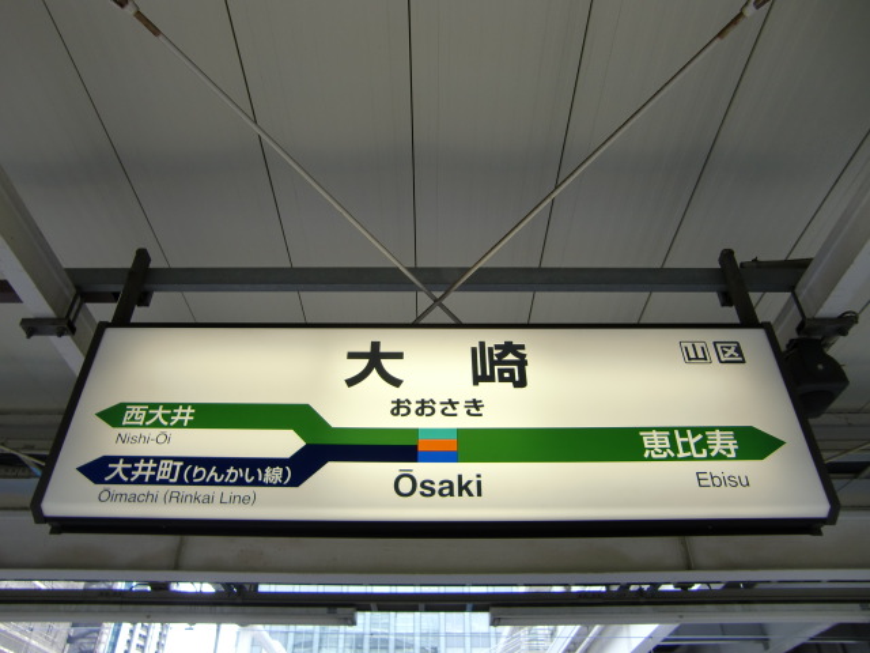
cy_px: 326
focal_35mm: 28
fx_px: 704
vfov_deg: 49.7
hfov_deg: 63.4
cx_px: 435
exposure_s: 1/100
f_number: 2.6
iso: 64
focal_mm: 4.9
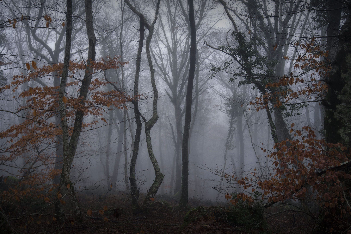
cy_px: 117
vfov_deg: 43.6
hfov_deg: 61.9
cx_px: 176
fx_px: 293
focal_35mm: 30
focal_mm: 30
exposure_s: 1/60
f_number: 5.6
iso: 320
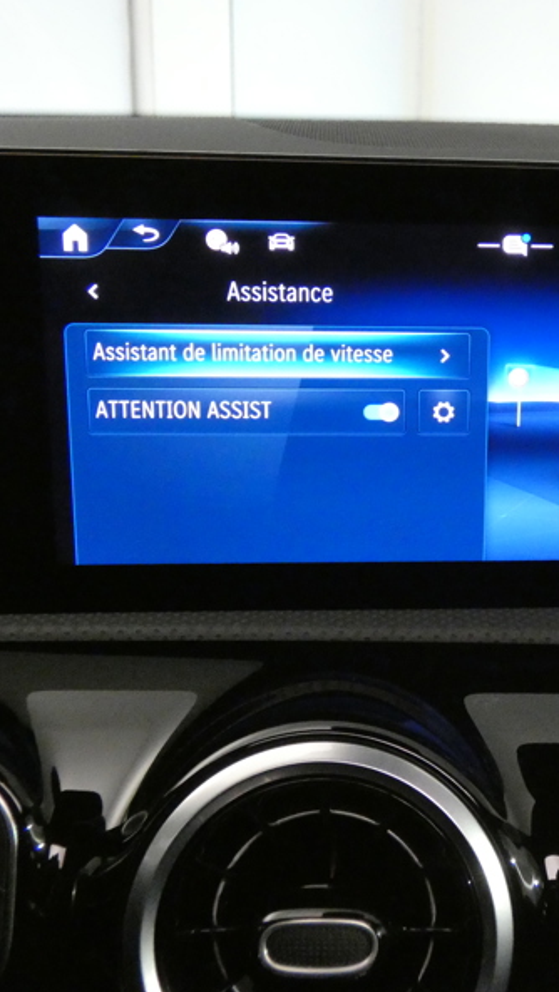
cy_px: 499
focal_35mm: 47
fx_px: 1237
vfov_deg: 43.7
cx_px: 469
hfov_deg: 24.9
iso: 1600
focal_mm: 5.8
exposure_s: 1/30
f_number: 3.4
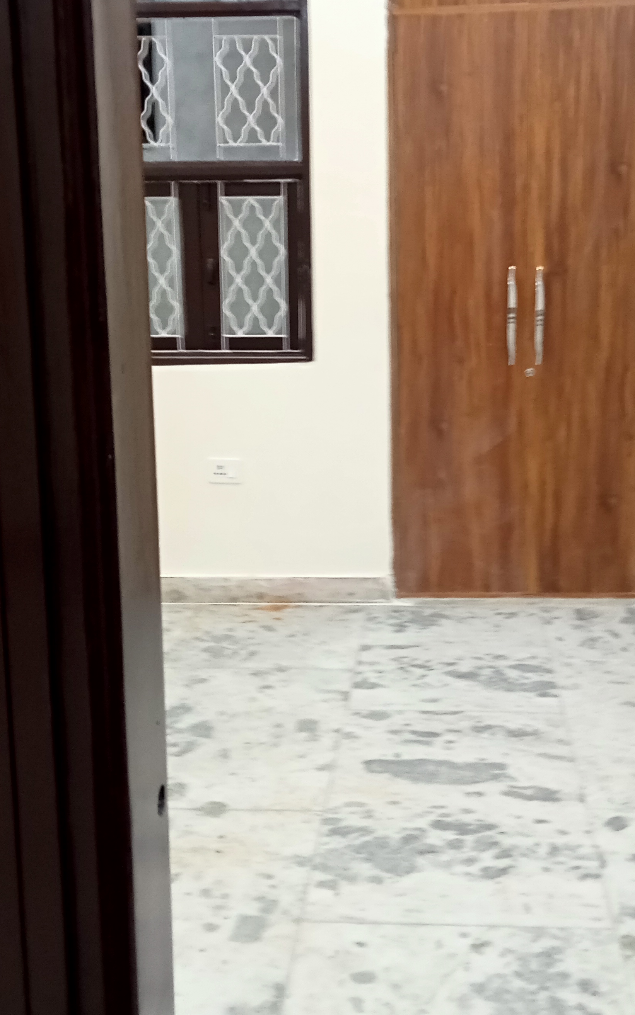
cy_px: 475
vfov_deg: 42.6
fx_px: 1301
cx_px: 389
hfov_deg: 27.3
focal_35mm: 47
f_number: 2.2
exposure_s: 1/33.3
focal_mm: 3.46
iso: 219
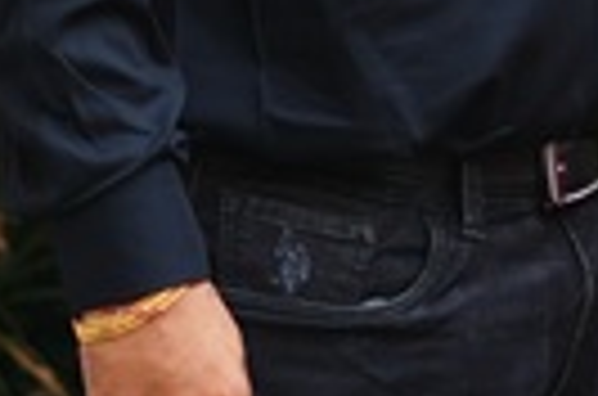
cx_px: 897
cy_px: -315
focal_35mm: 391
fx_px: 6479
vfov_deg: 3.5
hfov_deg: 5.2
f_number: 1.8
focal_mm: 50
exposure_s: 1/200
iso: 80
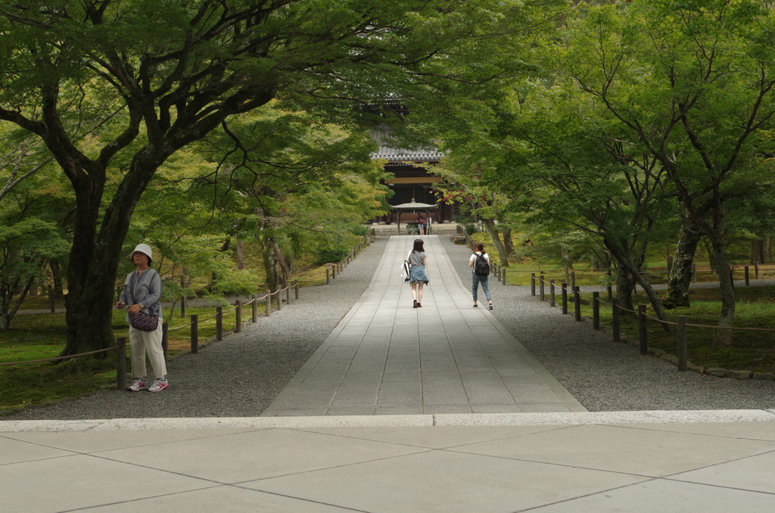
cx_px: 388
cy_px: 256
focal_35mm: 49
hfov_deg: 40.4
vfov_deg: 27.4
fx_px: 1053
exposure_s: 1/320
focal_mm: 32.5
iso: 640
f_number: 8
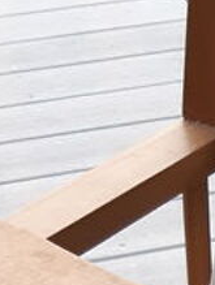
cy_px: 651
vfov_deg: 10.9
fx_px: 1305
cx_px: 306
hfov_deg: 9.2
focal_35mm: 158
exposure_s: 1/50
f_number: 1.7
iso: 100
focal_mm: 3.93
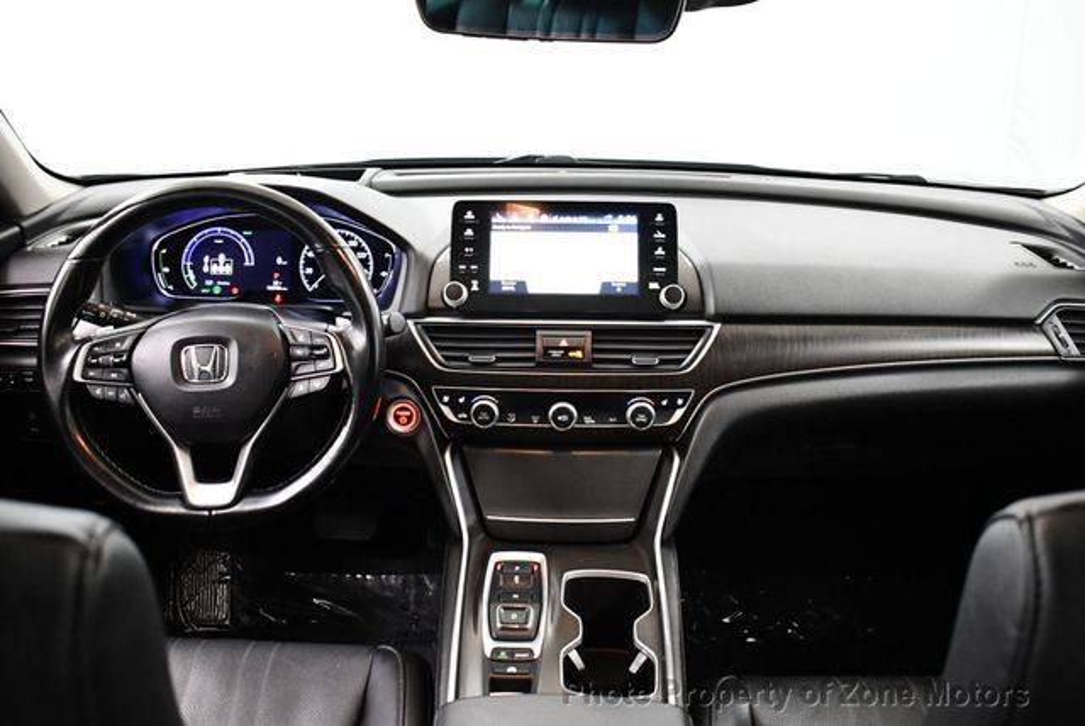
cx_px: 542
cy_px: 363
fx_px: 1086
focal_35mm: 36
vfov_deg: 36.9
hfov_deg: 53.1
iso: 3200
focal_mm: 18
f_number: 3.5
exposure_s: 1/60
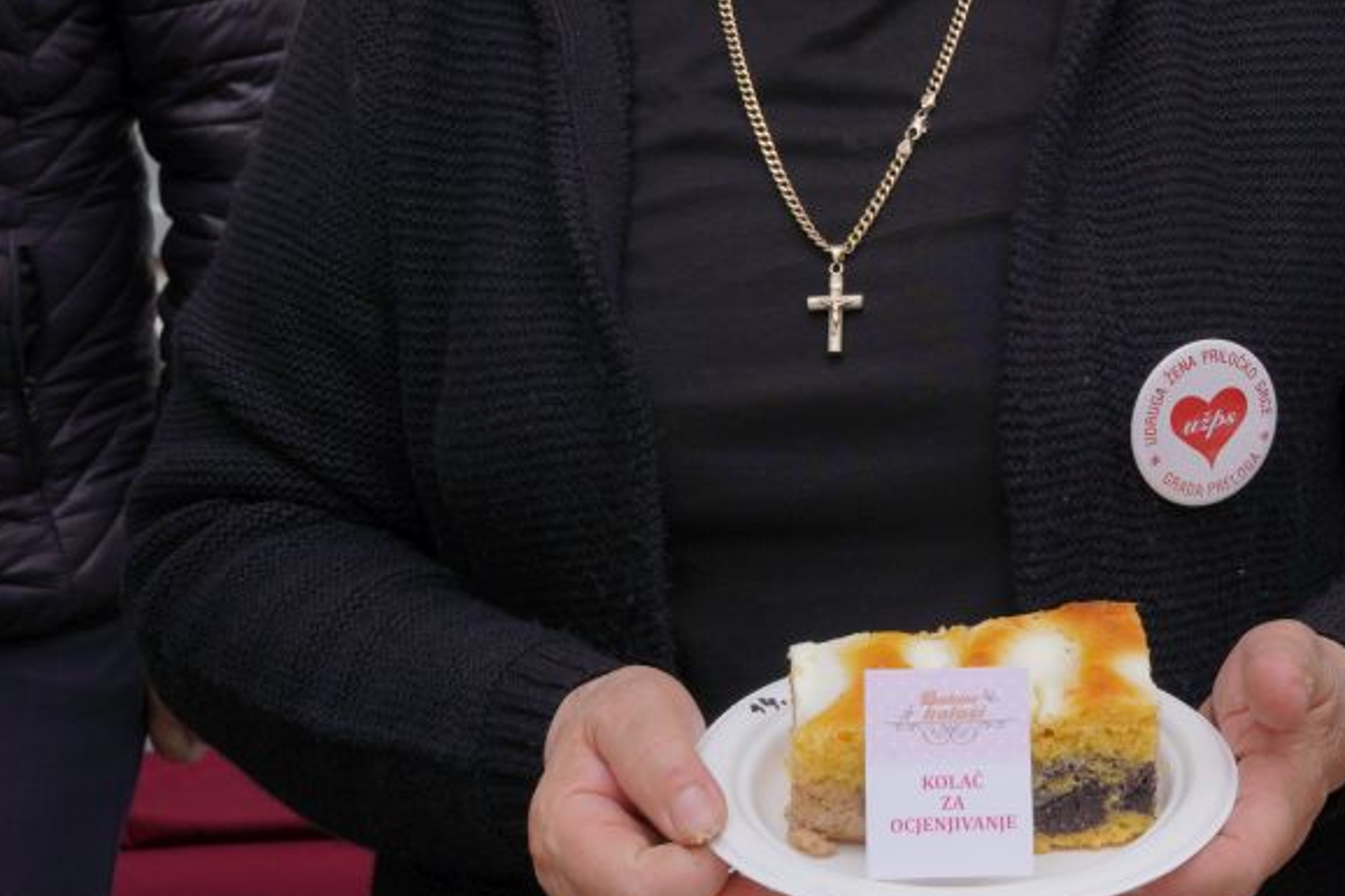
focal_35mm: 92
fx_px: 3429
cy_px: 70
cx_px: 1004
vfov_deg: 14.7
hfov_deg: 22.0
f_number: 5.6
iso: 100
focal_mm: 23.8
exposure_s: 1/160
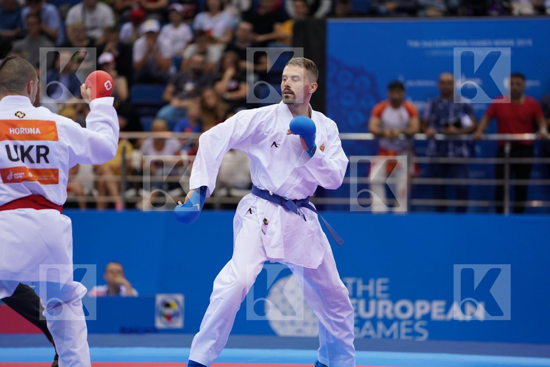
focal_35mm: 200
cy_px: 184
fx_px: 3055
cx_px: 275
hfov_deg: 10.3
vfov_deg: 6.9
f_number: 2.8
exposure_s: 1/1000
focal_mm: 200
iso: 1250
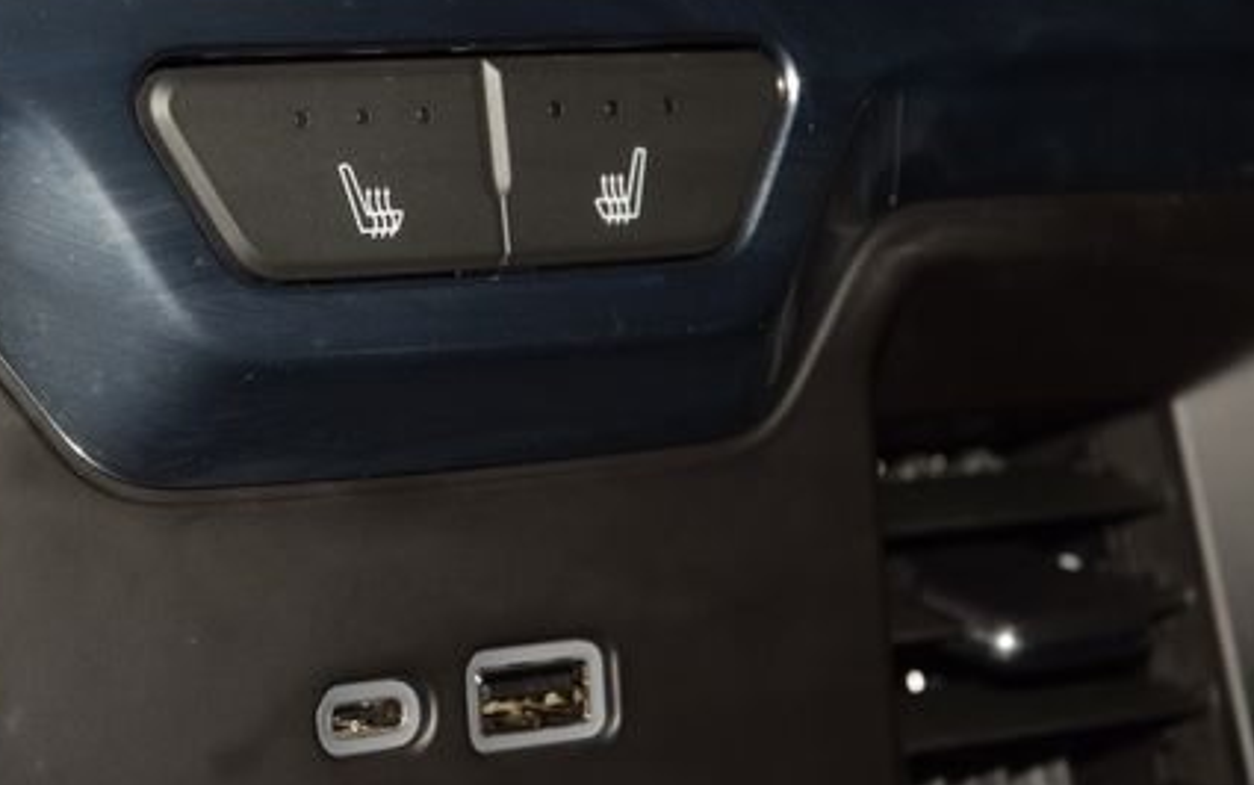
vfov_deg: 8.1
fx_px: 5504
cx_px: 381
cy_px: 164
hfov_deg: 13.0
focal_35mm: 161
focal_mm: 70
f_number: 8
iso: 100
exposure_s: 1/125
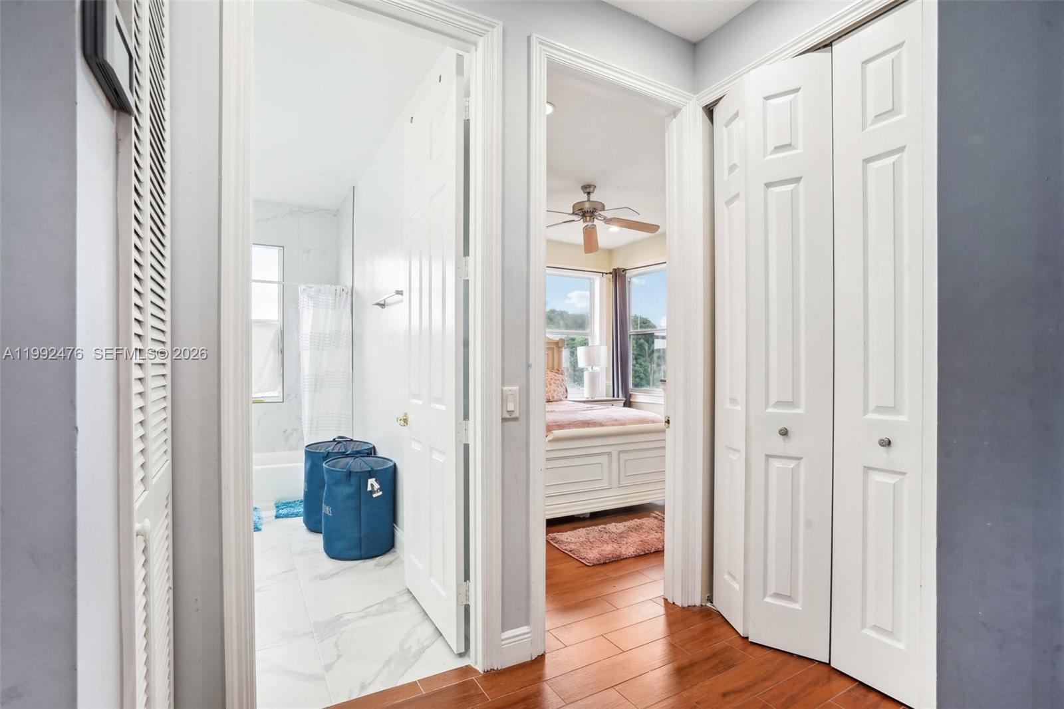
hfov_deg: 96.7
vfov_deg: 73.7
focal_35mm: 16
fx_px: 473
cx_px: 532
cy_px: 354
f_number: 10
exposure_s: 1/10
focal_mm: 16
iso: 400
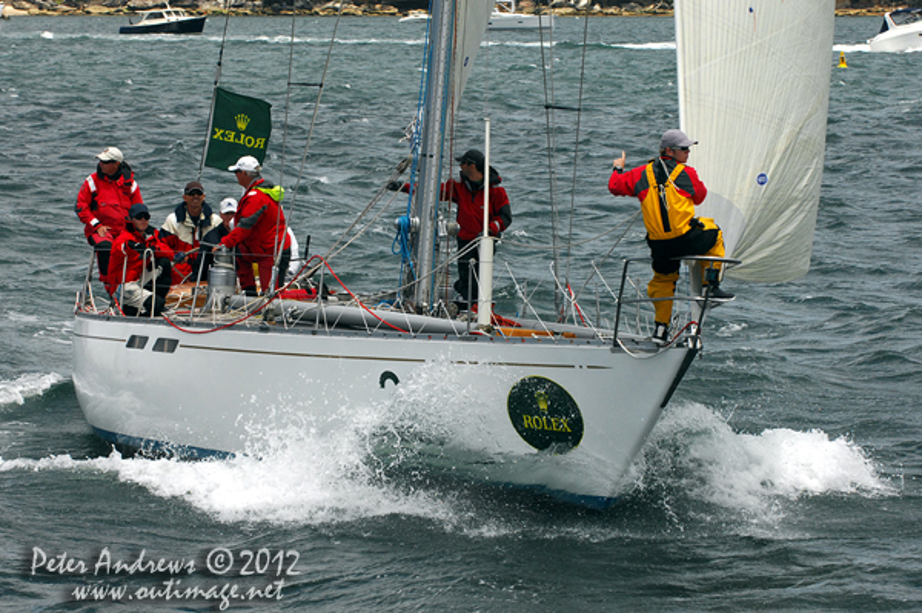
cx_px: 461
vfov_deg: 7.6
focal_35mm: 180
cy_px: 306
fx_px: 4606
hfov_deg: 11.4
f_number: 8
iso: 400
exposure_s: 1/1000
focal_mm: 120
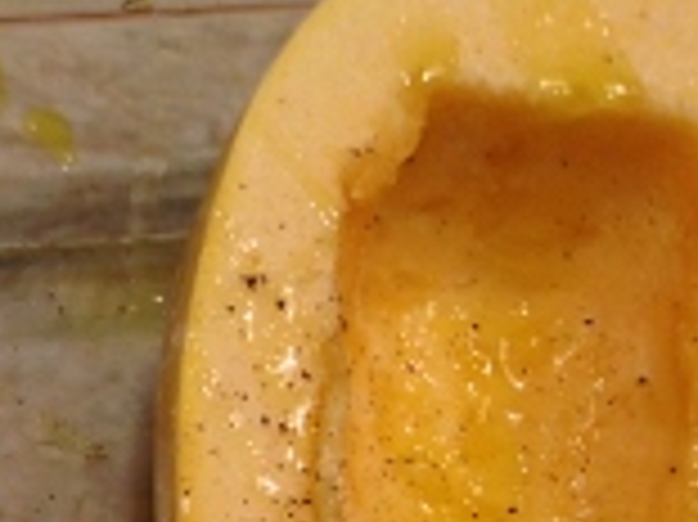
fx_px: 2055
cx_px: -342
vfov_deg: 13.7
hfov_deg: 17.4
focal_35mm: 102
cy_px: 760
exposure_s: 1/20
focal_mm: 4.12
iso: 50
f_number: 2.4
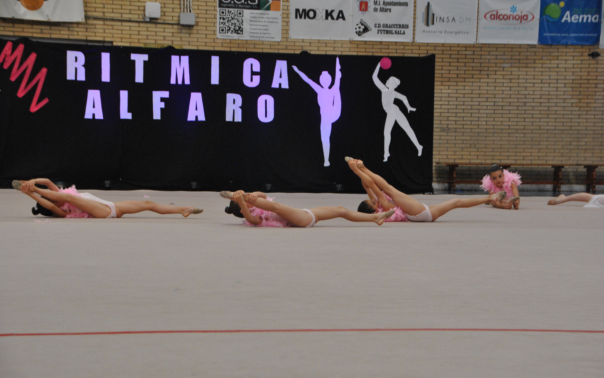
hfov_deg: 24.5
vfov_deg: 15.5
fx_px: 1391
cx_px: 302
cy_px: 196
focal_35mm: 85
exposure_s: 1/160
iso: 800
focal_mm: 55
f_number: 6.3
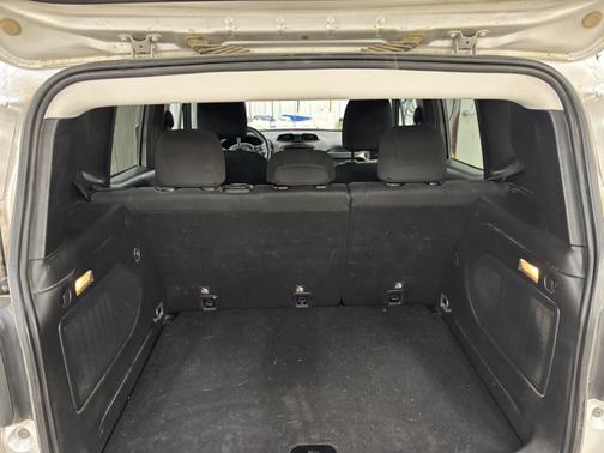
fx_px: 454
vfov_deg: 53.1
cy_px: 226
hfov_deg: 67.3
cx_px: 302
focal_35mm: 26
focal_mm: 5.96
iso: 500
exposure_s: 1/30
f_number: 1.6
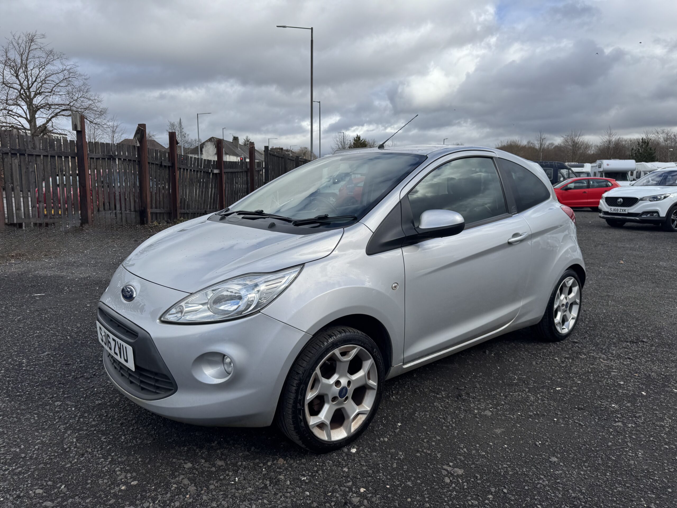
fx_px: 469
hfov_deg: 71.6
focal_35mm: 24
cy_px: 254
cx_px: 338
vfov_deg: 56.8
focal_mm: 6.76
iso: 80
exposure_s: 1/4049
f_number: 1.78
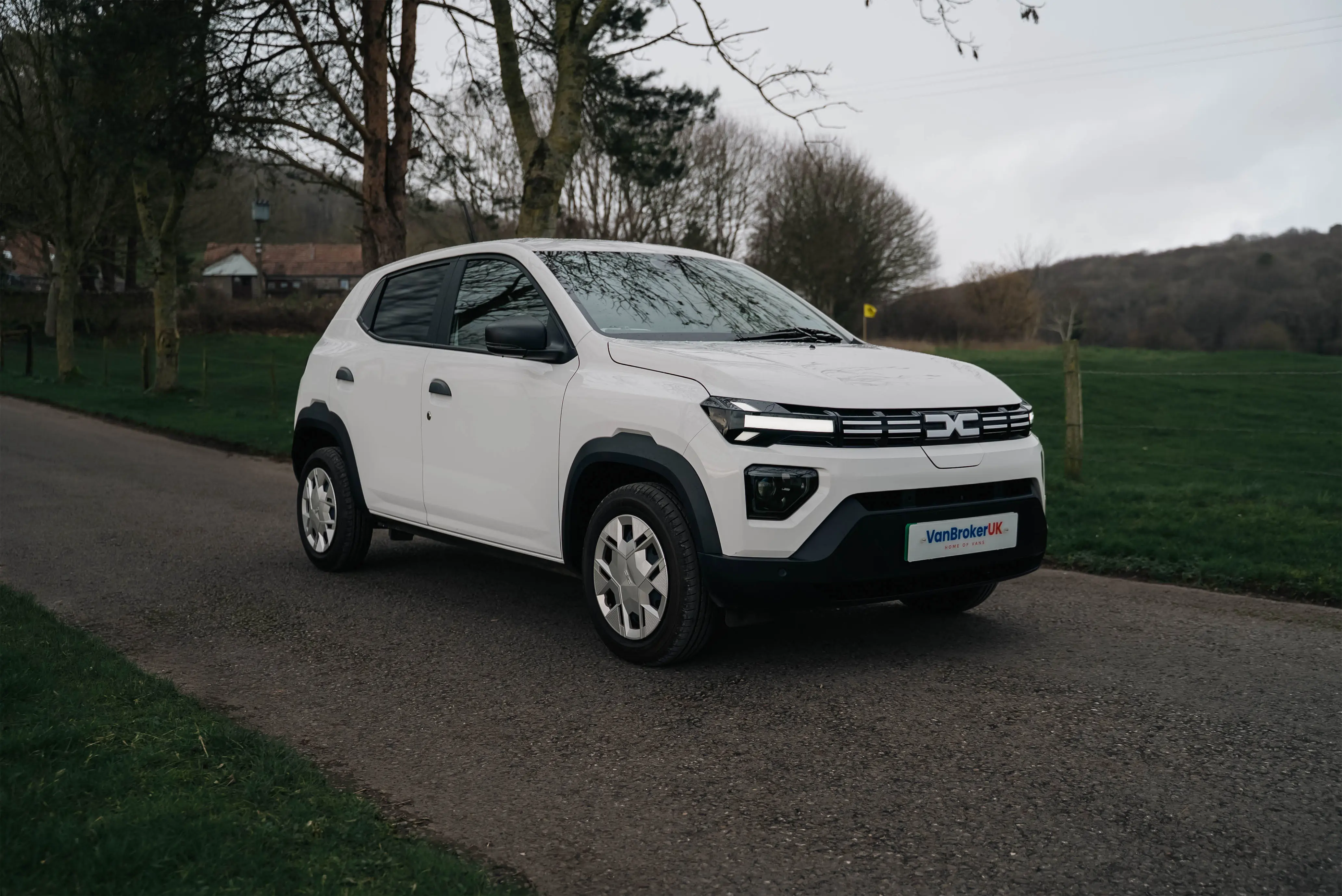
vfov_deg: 40.0
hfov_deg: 57.2
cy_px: 448
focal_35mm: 33
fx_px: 1231
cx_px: 671
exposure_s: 1/100
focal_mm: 33
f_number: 2.8
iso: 100
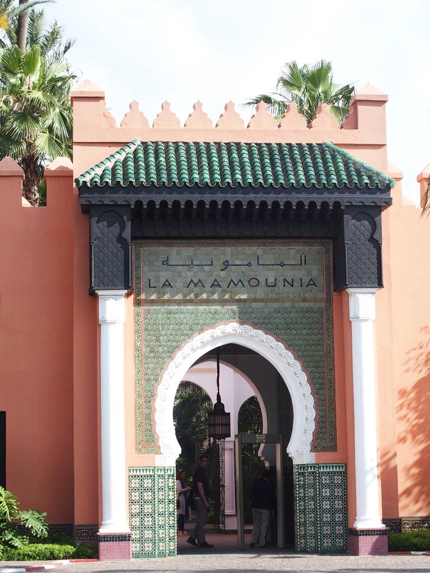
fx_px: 1391
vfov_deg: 23.3
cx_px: 215
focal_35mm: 84
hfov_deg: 17.6
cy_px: 286
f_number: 3.5
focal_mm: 17.8
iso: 100
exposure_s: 1/500
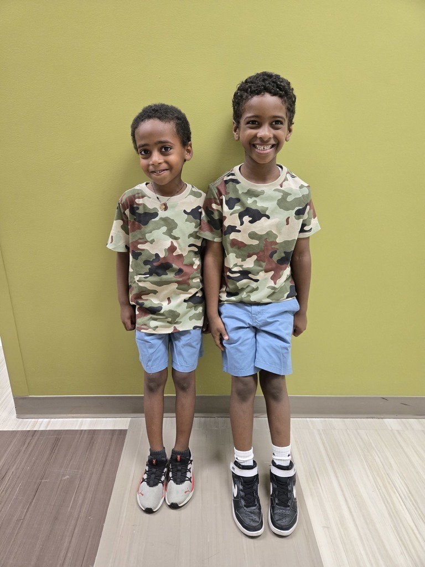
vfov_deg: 73.9
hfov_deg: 58.9
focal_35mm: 23
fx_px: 377
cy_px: 284
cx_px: 212
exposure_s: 1/120
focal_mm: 5.4
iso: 500
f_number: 1.8
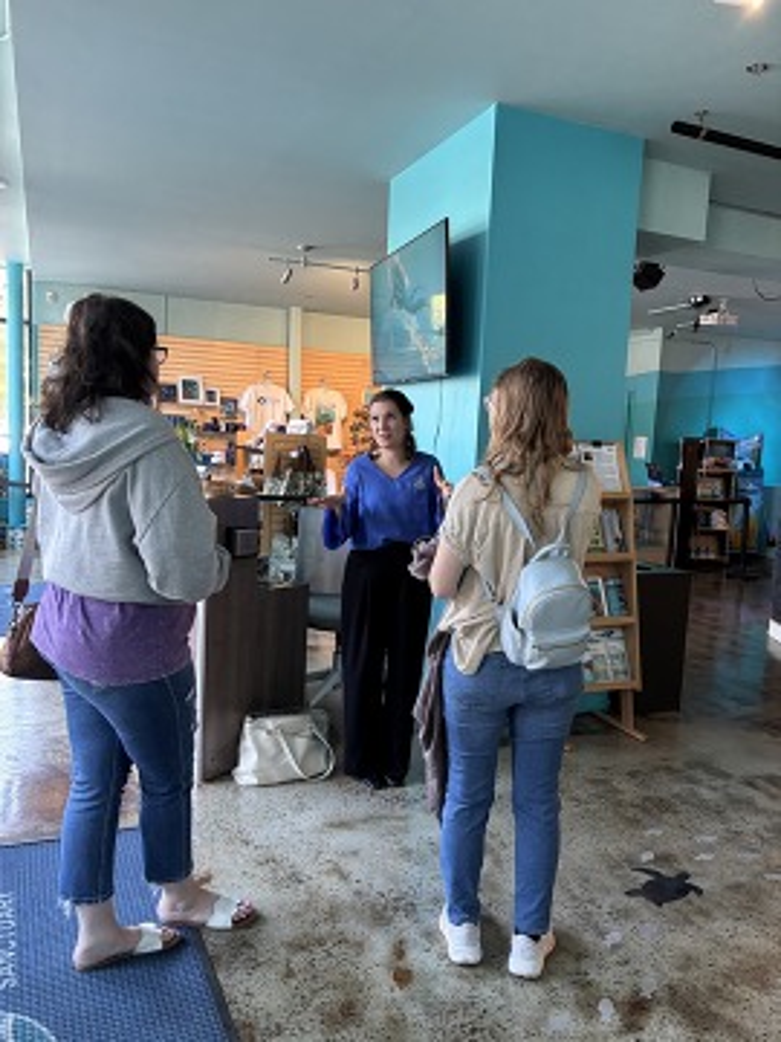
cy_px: 521
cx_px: 390
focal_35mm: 26
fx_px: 782
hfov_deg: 53.1
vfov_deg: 67.3
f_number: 1.6
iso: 160
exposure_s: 1/60
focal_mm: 5.96
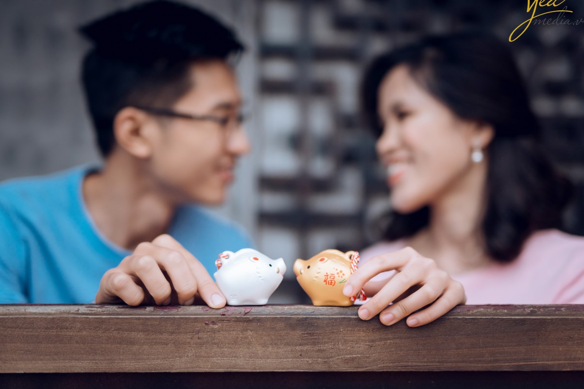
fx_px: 844
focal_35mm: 52
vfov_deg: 26.0
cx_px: 295
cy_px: 188
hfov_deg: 38.2
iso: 100
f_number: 1.4
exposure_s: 1/6000
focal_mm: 50
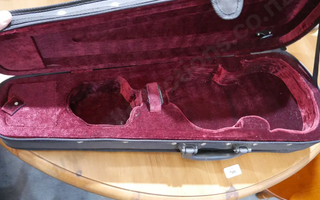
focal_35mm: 30
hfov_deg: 62.9
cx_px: 160
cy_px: 92
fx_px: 262
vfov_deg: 41.8
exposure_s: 1/50
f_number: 3.5
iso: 3200
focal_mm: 14
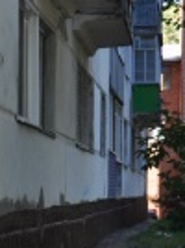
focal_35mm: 155
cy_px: 243
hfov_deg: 9.3
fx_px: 1109
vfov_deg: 12.6
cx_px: -91
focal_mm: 25
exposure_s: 1/200
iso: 200
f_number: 5.6
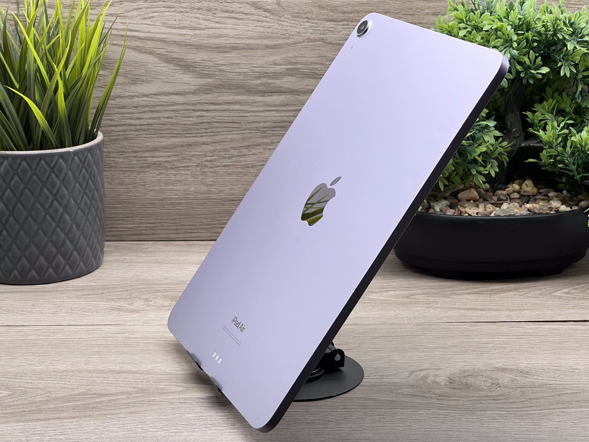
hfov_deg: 25.3
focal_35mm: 77
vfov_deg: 19.1
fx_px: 1310
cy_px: 221
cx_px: 294
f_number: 2.8
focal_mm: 9
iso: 64
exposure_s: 1/100
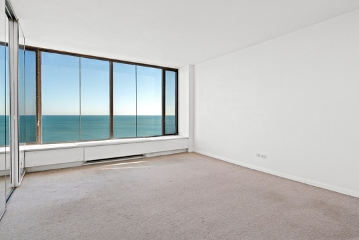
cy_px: 112
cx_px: 188
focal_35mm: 19
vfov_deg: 64.6
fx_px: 190
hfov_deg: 86.8
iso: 320
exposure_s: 1/80
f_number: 7.1
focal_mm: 16
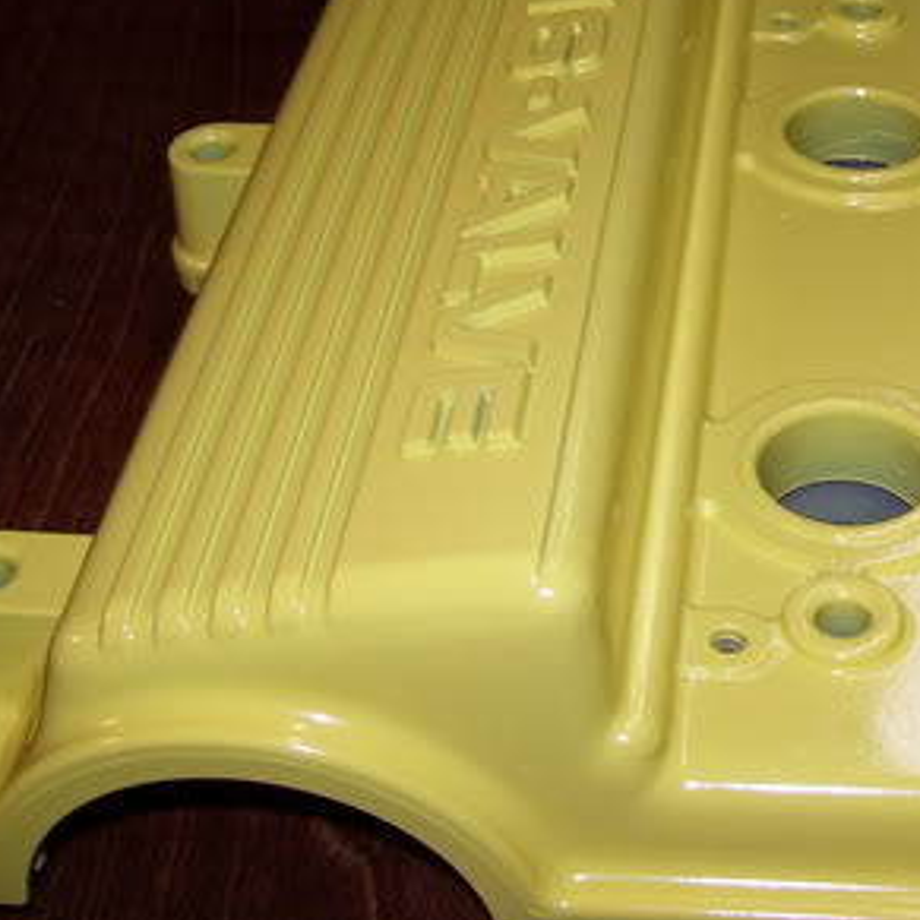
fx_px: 2105
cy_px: 259
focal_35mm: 70
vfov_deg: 24.5
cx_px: 781
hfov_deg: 24.1
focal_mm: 6
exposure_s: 1/60
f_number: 2.7
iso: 80
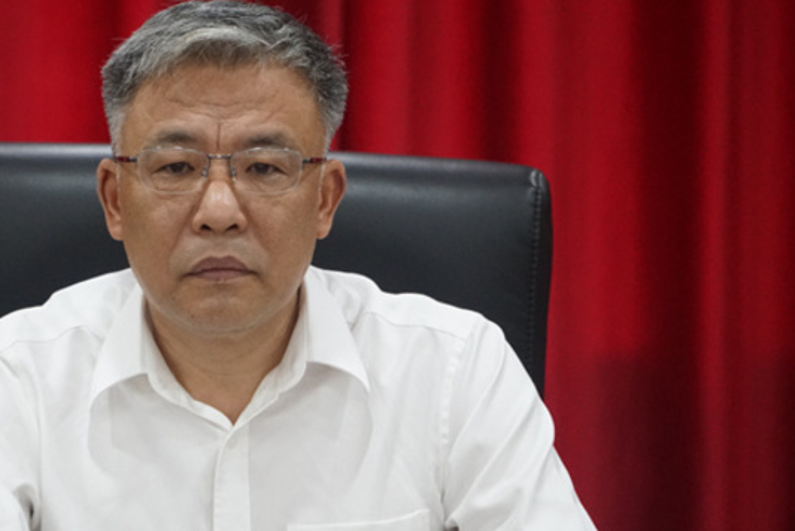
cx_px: 222
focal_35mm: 405
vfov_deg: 3.4
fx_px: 8948
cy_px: 343
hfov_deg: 5.1
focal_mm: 240
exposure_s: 1/160
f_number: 6.3
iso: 6400
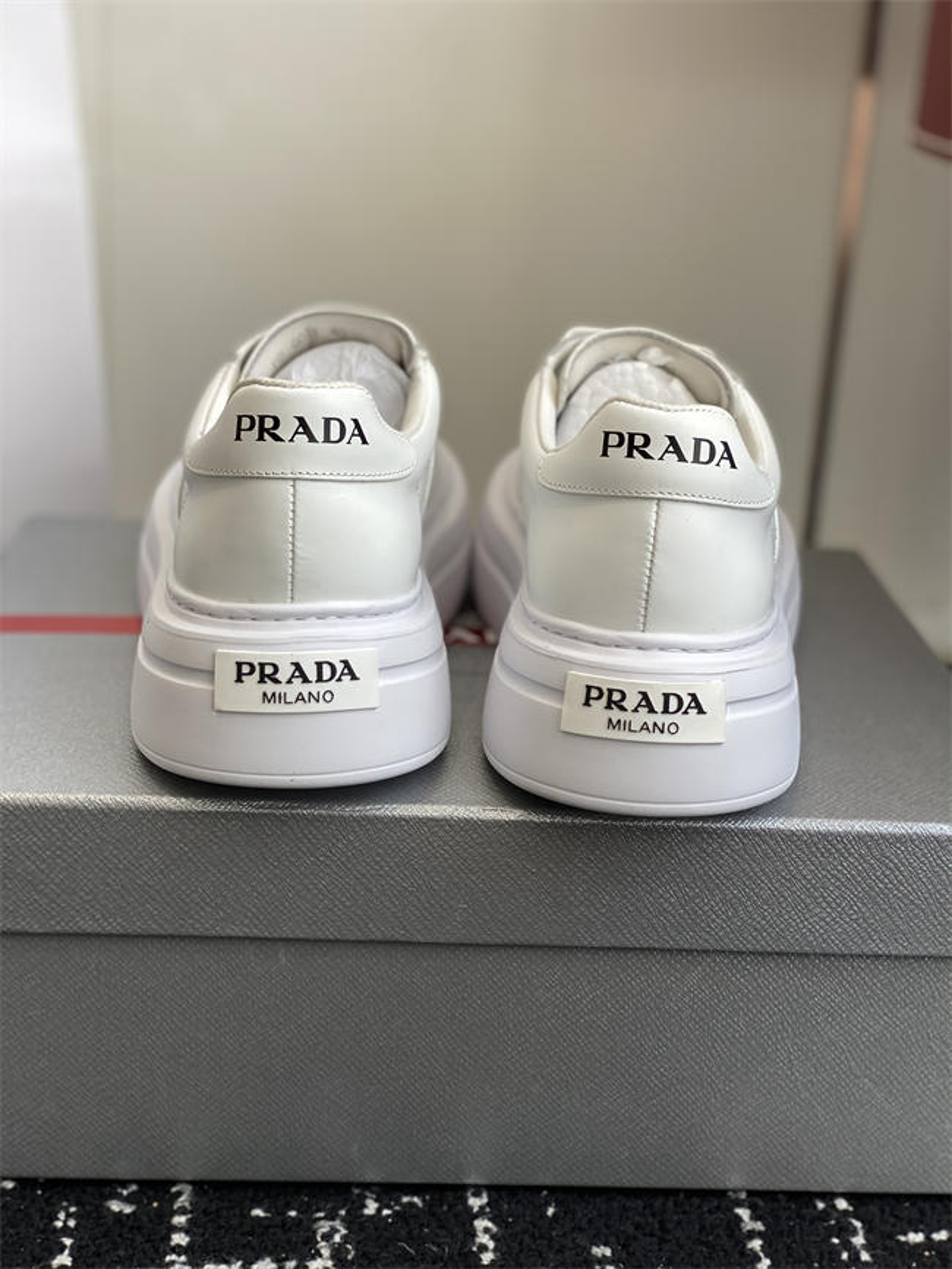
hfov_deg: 28.0
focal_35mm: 52
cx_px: 476
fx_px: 1906
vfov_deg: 36.8
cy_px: 634
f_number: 2
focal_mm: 6
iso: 20
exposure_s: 1/129
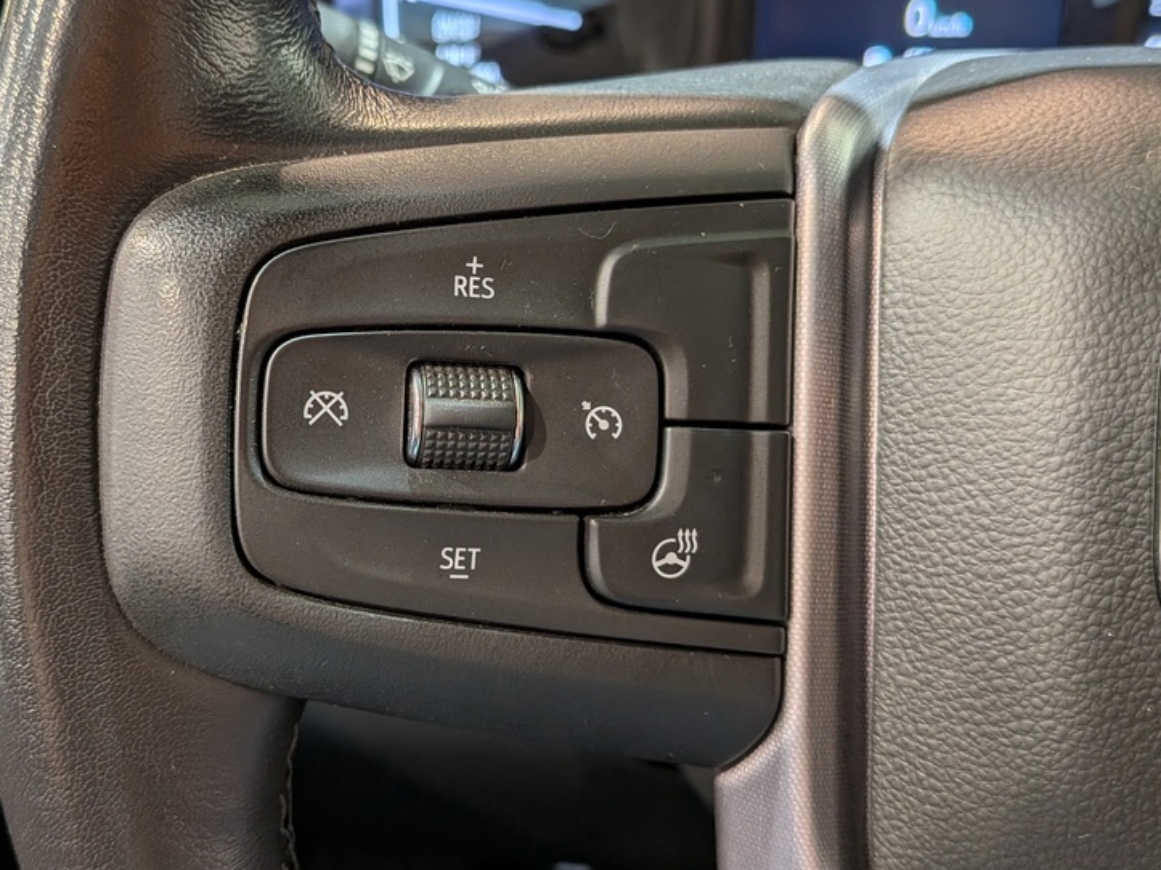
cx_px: 462
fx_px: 1140
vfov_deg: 41.6
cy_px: 358
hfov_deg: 53.6
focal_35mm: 34
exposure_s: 1/55.8
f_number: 1.7
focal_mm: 4.53
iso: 26
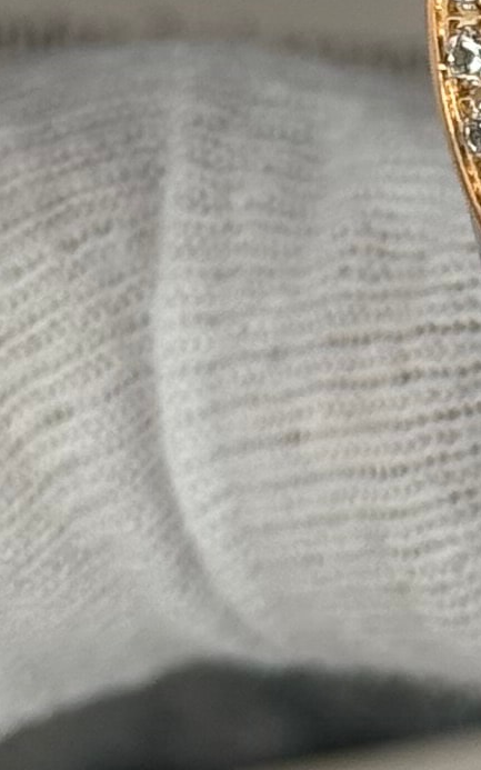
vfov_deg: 7.1
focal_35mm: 296
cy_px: 41
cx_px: 1020
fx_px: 6210
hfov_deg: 4.4
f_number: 1.78
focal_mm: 6.76
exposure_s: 1/1027
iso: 64
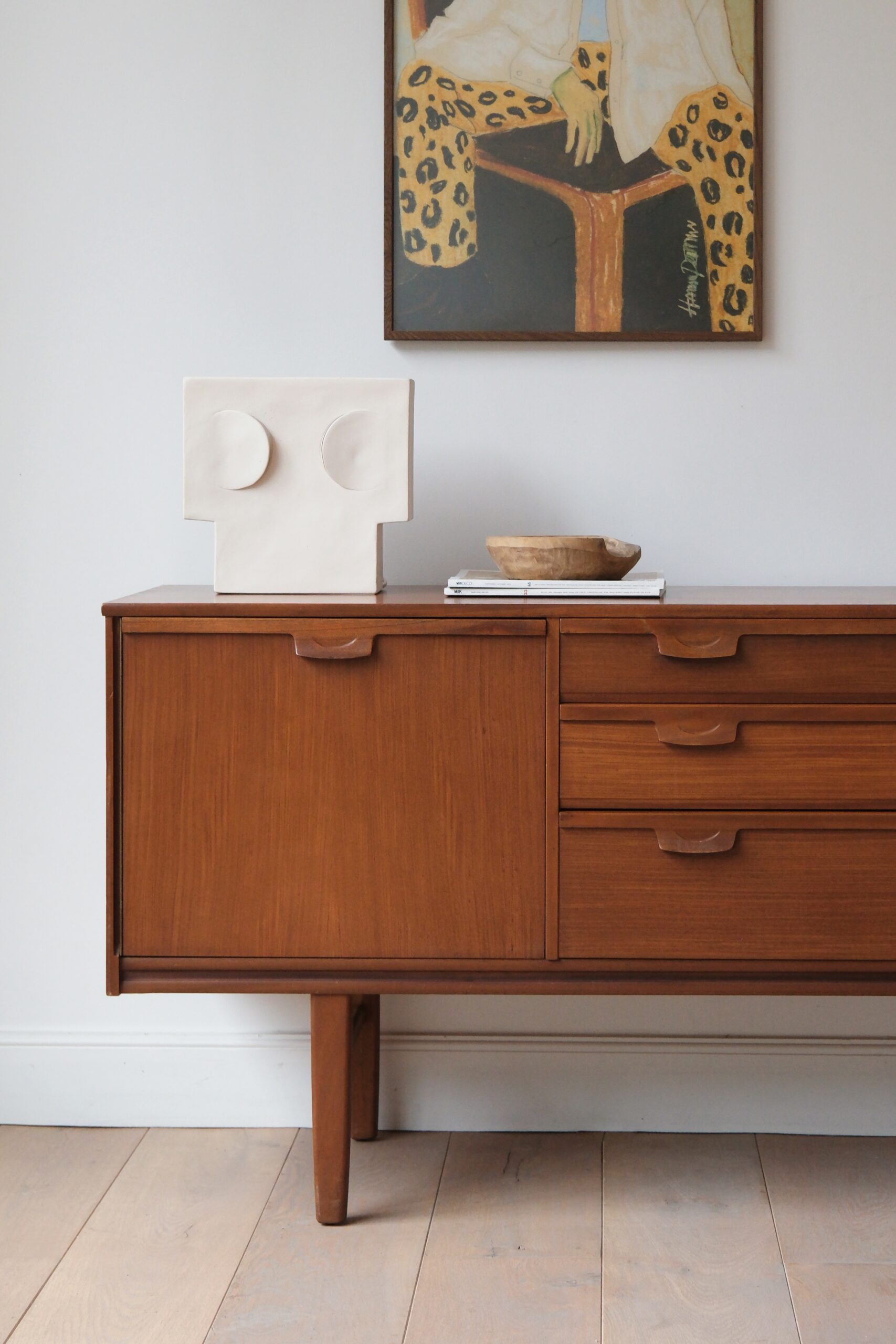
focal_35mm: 53
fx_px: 1978
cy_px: 672
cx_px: 448
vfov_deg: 37.5
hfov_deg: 25.5
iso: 125
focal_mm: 35
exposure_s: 1/120
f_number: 1.4
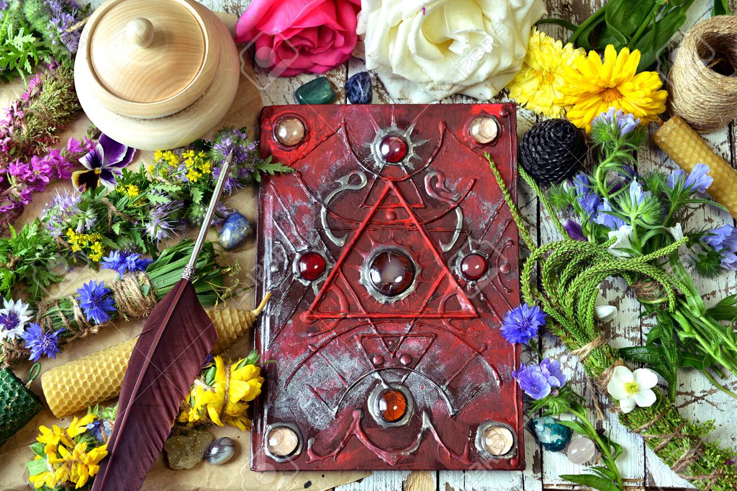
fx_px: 1228
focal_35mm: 60
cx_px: 368
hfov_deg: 33.4
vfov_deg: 22.6
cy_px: 246
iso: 125
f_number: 5
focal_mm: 60
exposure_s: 1/20
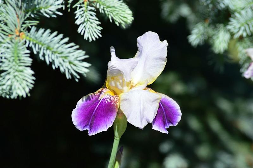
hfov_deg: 11.0
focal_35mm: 188
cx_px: 126
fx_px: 1317
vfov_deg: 7.3
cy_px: 84
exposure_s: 1/200
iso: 100
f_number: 8
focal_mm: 125
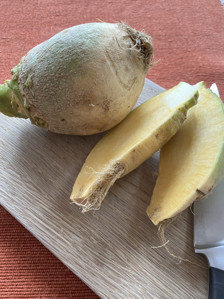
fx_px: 267
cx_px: 117
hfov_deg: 45.4
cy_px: 149
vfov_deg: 58.4
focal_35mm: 31
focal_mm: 3.99
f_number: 1.8
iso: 80
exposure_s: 1/77
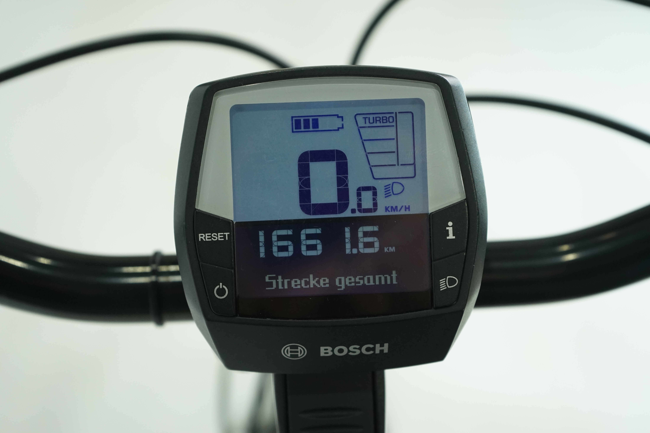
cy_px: 216
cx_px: 325
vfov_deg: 23.0
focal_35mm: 59
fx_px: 1065
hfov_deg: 33.9
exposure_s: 1/200
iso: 1600
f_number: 5.6
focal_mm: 59
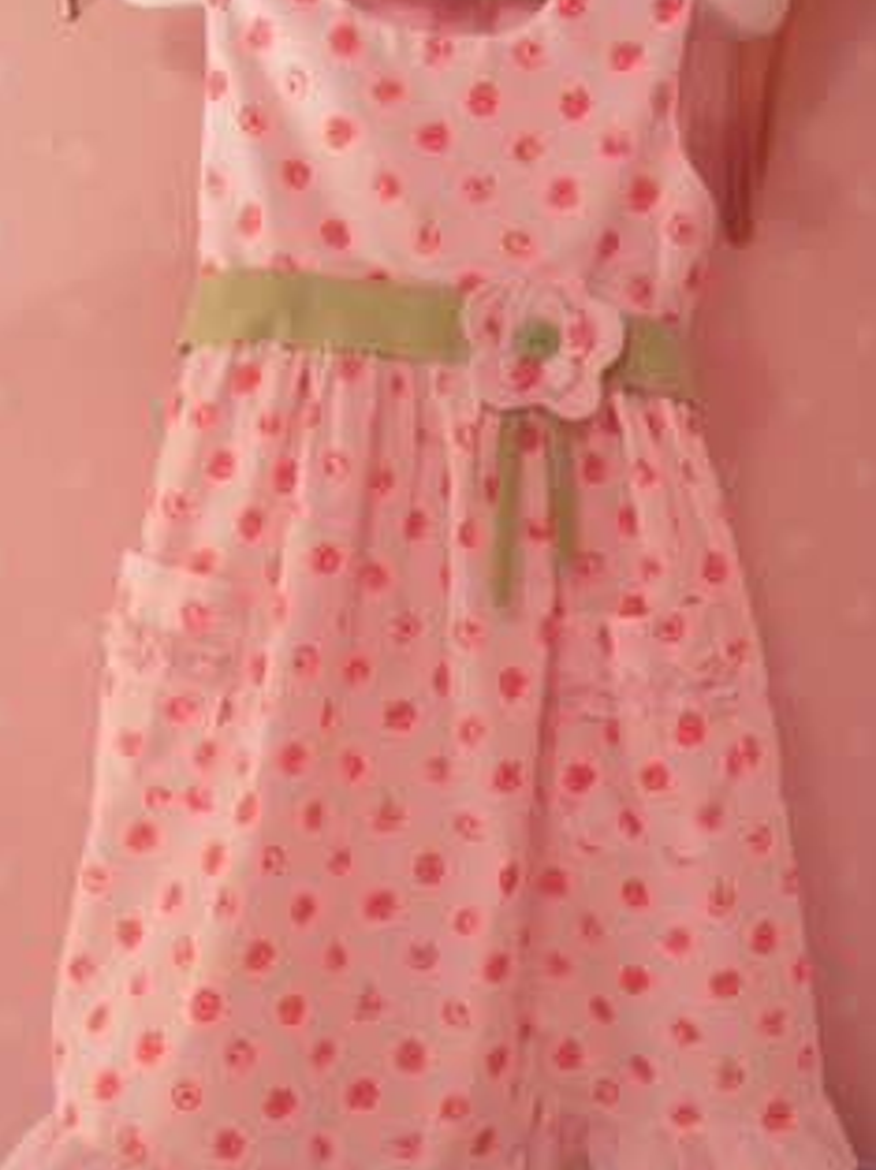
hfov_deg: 30.2
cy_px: 581
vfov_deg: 39.7
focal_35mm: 48
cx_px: 442
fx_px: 1622
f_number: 3.5
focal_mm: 6.6
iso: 200
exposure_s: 1/6
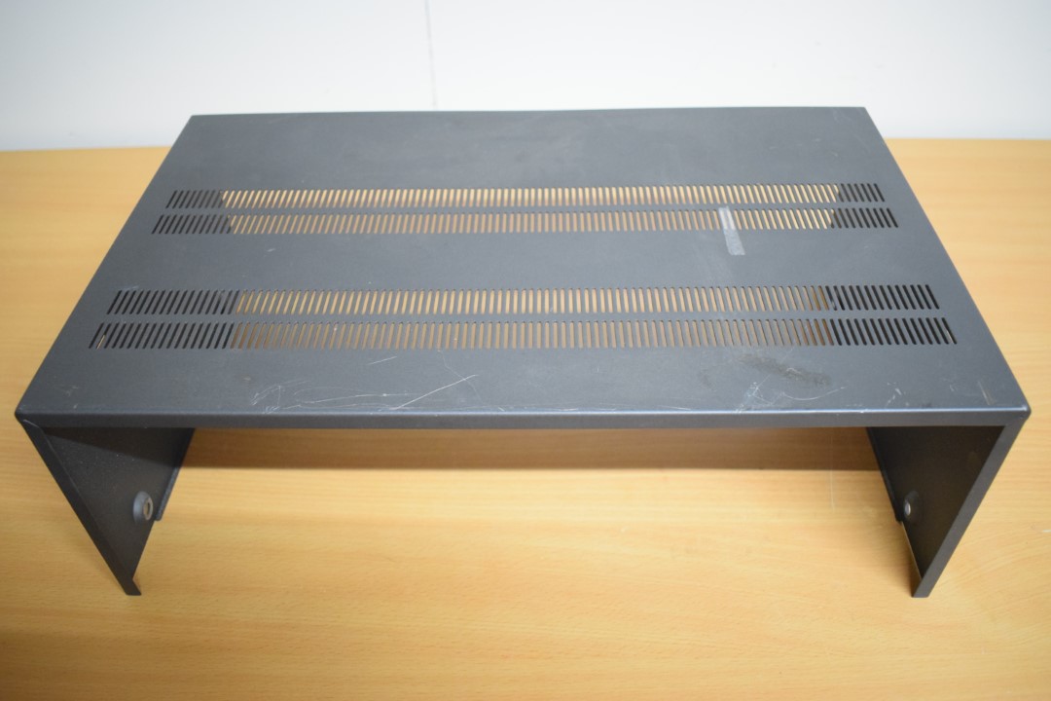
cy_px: 350
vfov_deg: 43.6
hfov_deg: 61.9
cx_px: 526
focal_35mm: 30
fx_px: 876
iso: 3200
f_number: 3.5
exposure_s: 1/125
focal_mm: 20
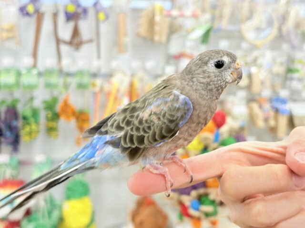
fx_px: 458
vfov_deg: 28.0
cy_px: 114
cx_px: 152
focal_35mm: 52
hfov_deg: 36.8
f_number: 1.6
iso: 80
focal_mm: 5.96
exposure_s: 1/50
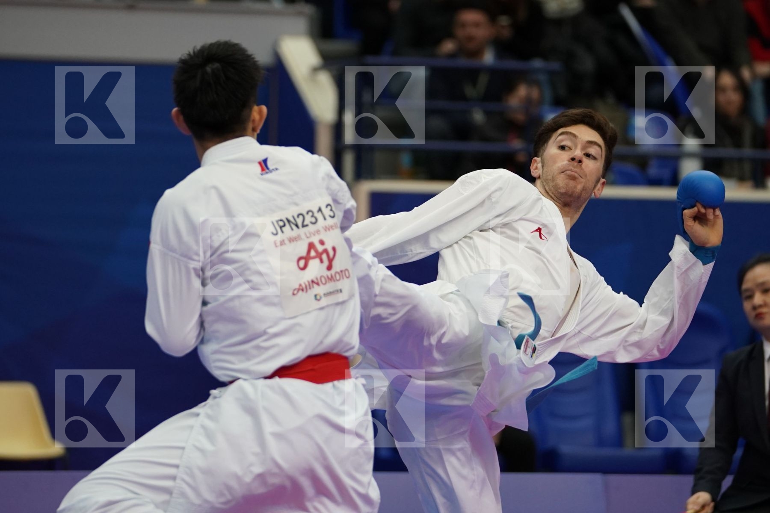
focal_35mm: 228
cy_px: 256
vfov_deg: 6.0
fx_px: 4876
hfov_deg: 9.0
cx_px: 385
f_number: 2.8
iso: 2000
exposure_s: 1/1000
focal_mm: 152
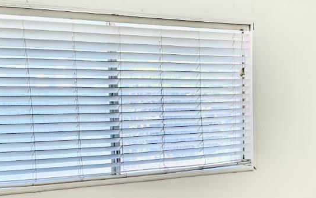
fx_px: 612
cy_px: 170
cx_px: 222
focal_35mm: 71
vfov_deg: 18.1
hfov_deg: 28.7
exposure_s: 1/125
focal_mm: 6.86
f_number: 1.78
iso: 50
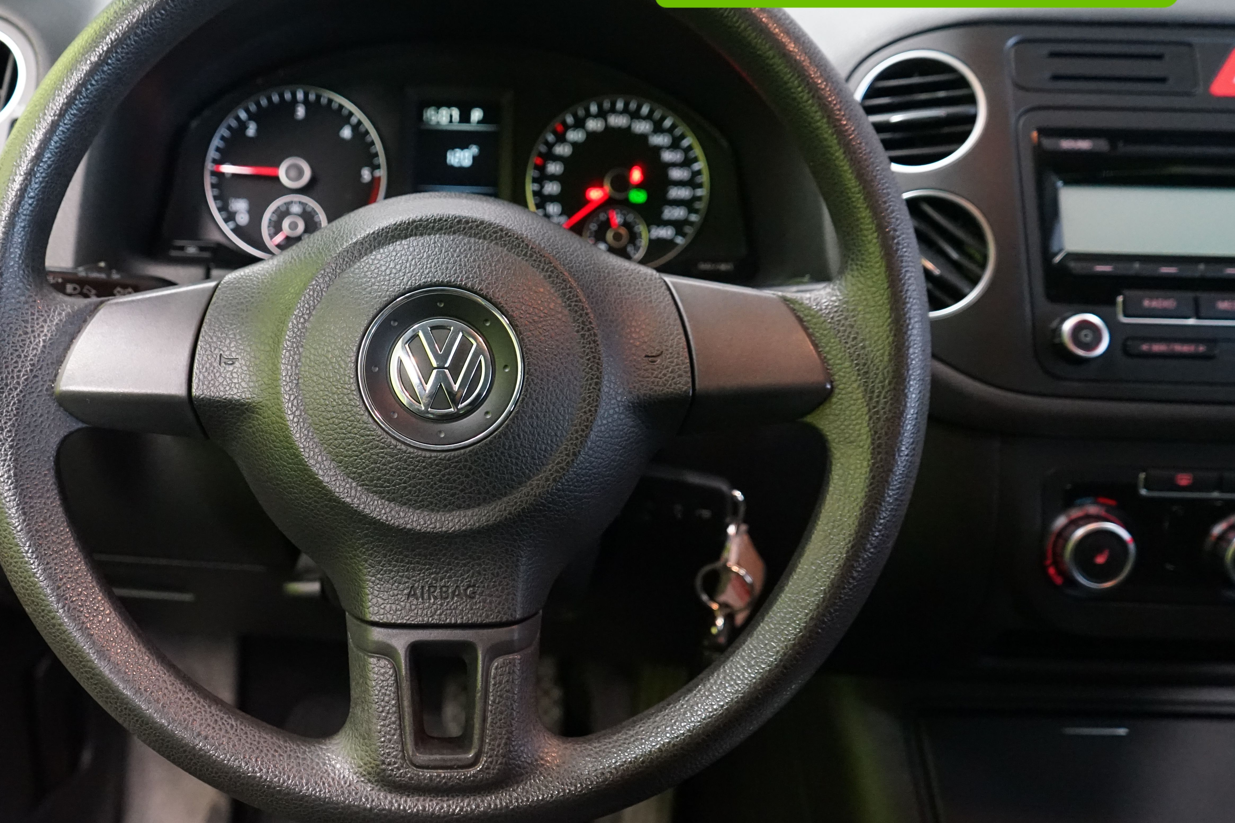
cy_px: 349
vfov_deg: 36.8
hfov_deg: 52.5
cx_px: 455
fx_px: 1235
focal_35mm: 36
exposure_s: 1/30
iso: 5000
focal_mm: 28
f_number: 4.5
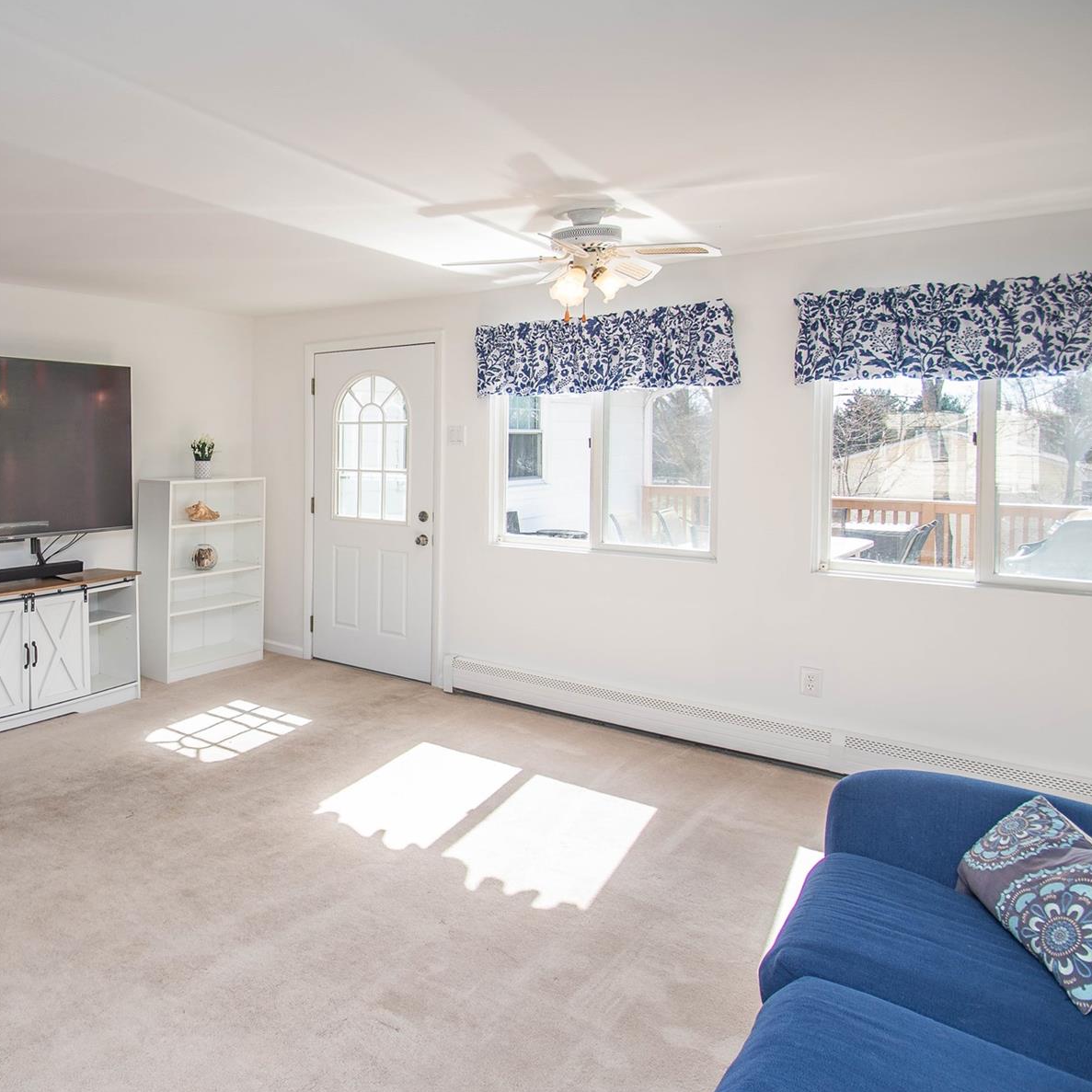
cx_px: 244
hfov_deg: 64.5
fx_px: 785
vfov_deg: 69.5
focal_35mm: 22
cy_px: 596
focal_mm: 10
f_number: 5
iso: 100
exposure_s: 1/100
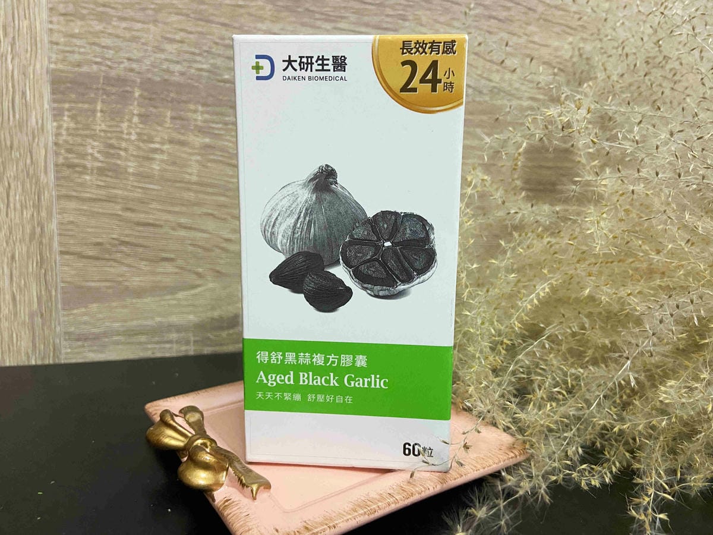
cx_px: 356
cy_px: 268
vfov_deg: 53.1
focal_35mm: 26
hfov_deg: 67.3
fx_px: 536
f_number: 1.8
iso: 500
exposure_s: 1/40
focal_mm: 4.25
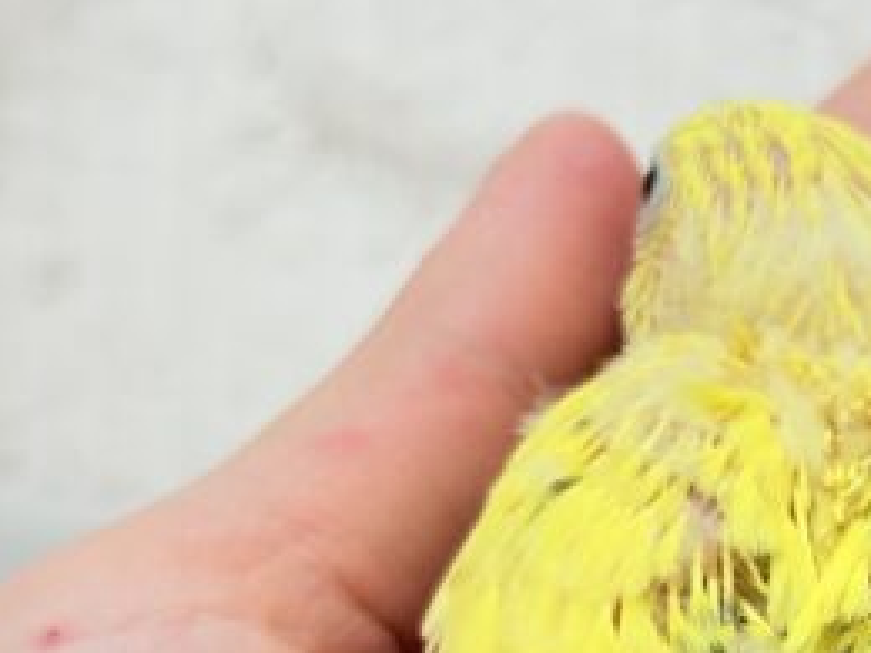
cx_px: 1012
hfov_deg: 14.9
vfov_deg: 11.3
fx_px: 3221
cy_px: 797
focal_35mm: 128
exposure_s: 1/100
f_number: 1.6
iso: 80
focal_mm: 5.96
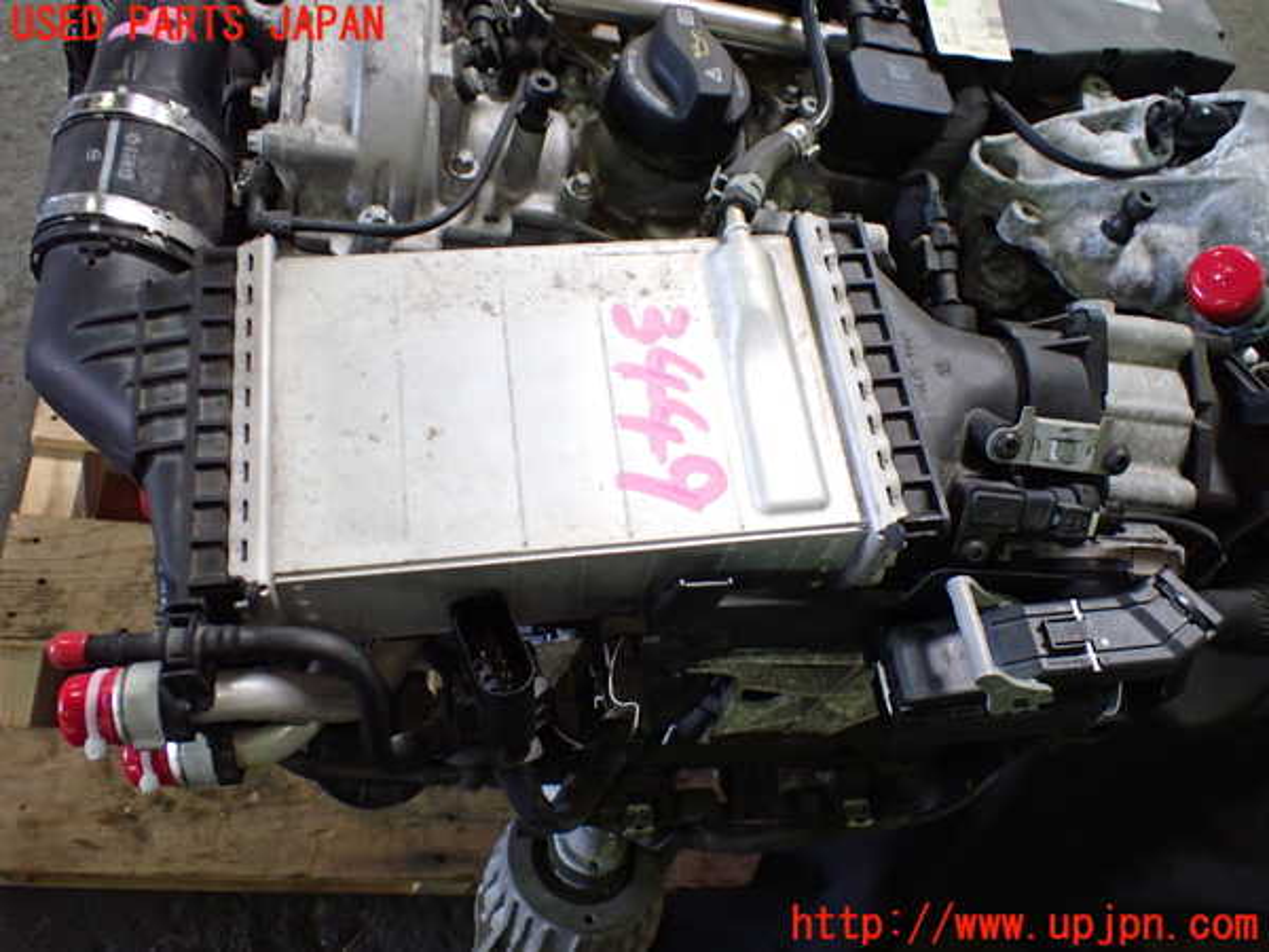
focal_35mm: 30
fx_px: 1100
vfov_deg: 46.8
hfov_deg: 60.0
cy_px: 476
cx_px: 634
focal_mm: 5.4
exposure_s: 1/125
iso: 640
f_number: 2.3
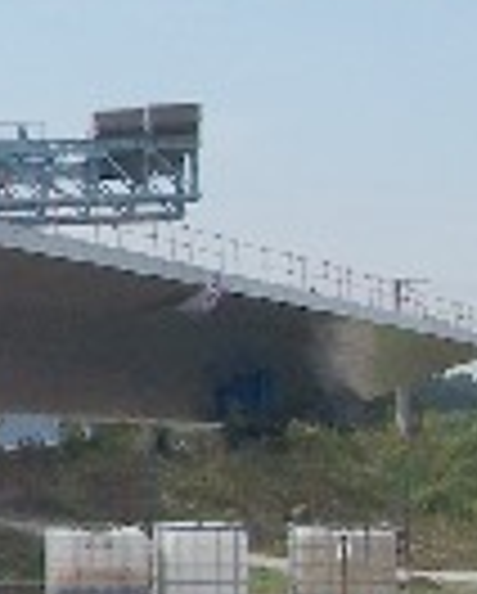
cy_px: 216
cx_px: -742
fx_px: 2923
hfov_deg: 8.4
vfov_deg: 11.6
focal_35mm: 166
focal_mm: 6.3
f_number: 5.6
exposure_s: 1/500
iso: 80
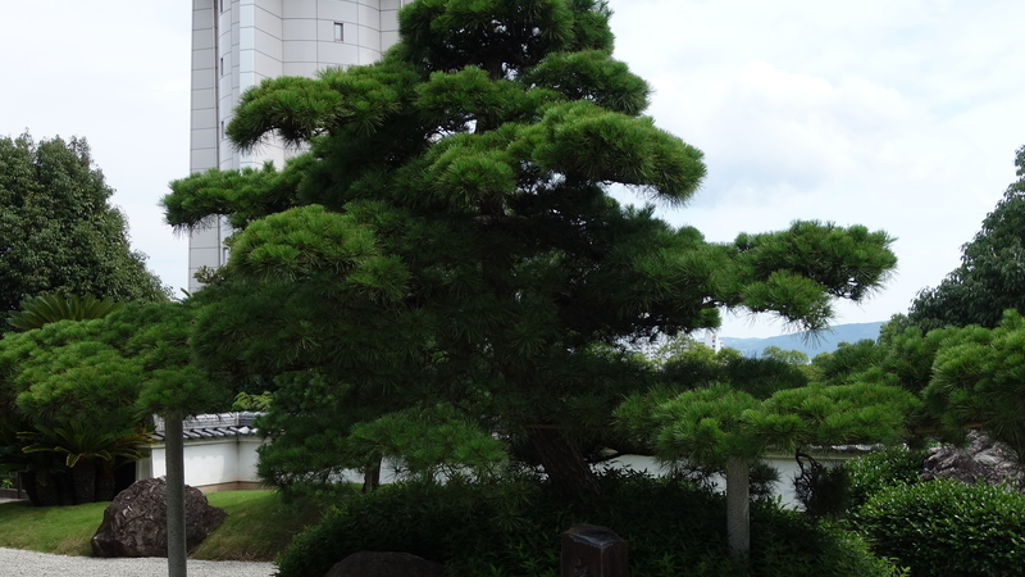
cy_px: 396
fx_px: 1196
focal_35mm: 44
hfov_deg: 46.4
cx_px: 528
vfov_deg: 26.9
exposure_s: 1/320
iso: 125
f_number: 5.6
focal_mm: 10.4
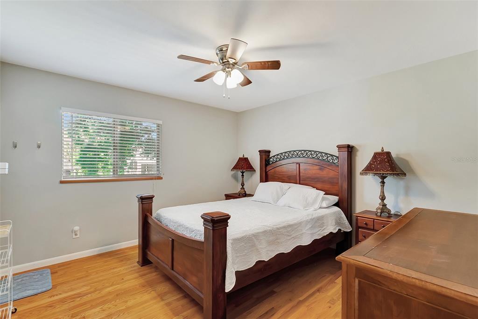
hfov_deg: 95.0
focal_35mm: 16
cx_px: 239
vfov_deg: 72.1
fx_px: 219
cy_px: 160
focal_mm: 16.5
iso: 400
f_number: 8
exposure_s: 1/2
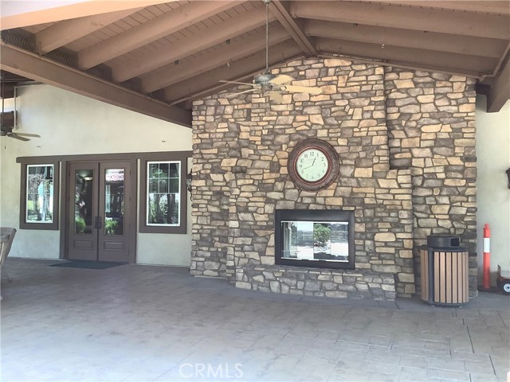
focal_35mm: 31
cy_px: 191
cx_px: 255
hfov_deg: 58.4
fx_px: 457
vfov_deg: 45.4
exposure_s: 1/120
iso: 64
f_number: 2.4
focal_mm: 3.3
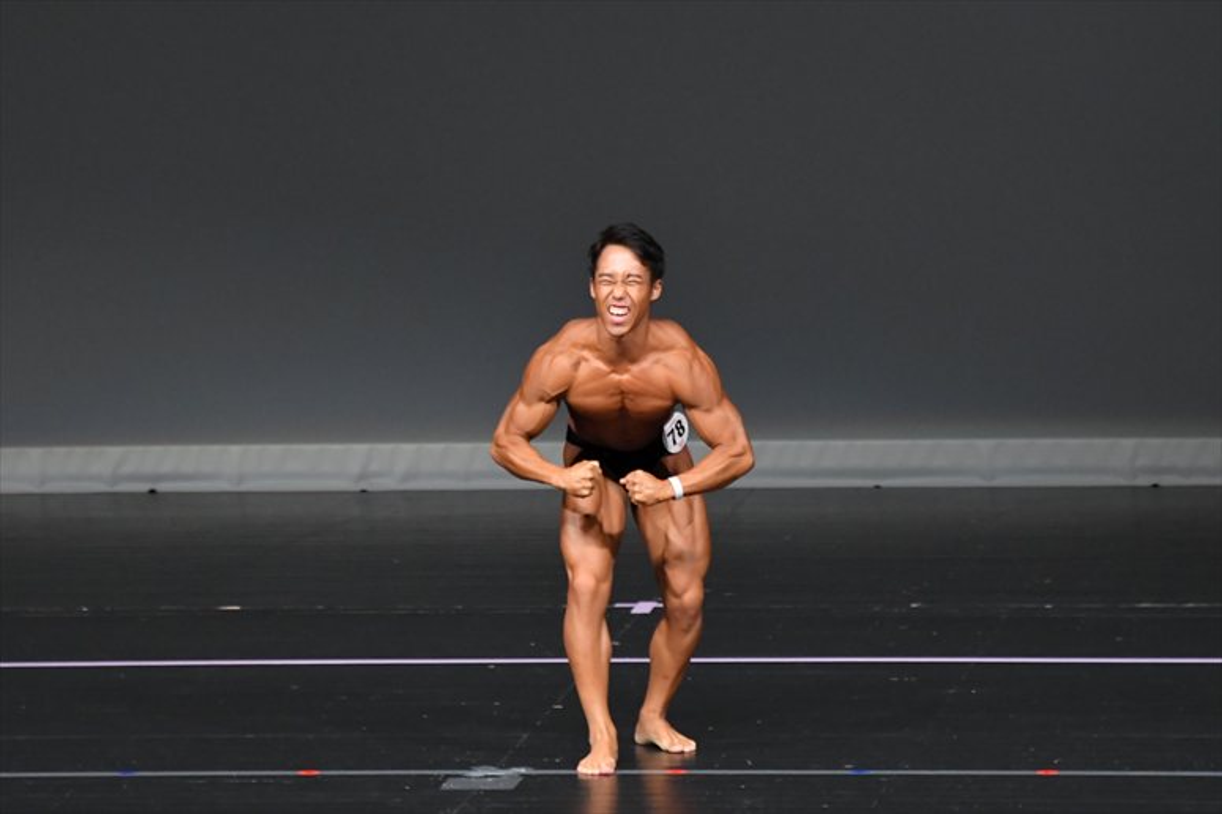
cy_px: 407
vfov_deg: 4.6
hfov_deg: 6.9
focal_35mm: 300
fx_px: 10178
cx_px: 611
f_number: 5.6
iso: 4000
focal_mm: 200
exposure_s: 1/400
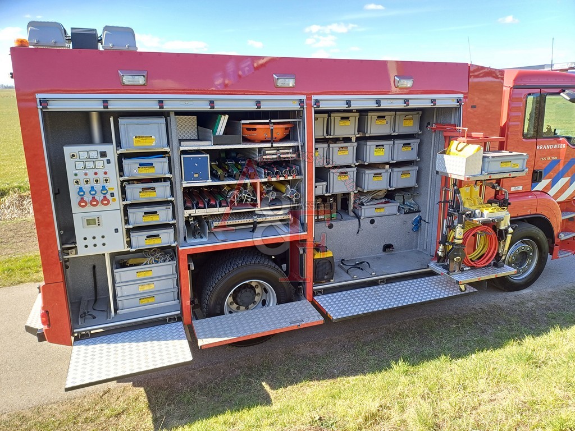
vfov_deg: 54.9
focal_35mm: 25
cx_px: 288
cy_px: 216
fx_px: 415
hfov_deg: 69.4
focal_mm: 4.65
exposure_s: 1/126
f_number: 1.8
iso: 50
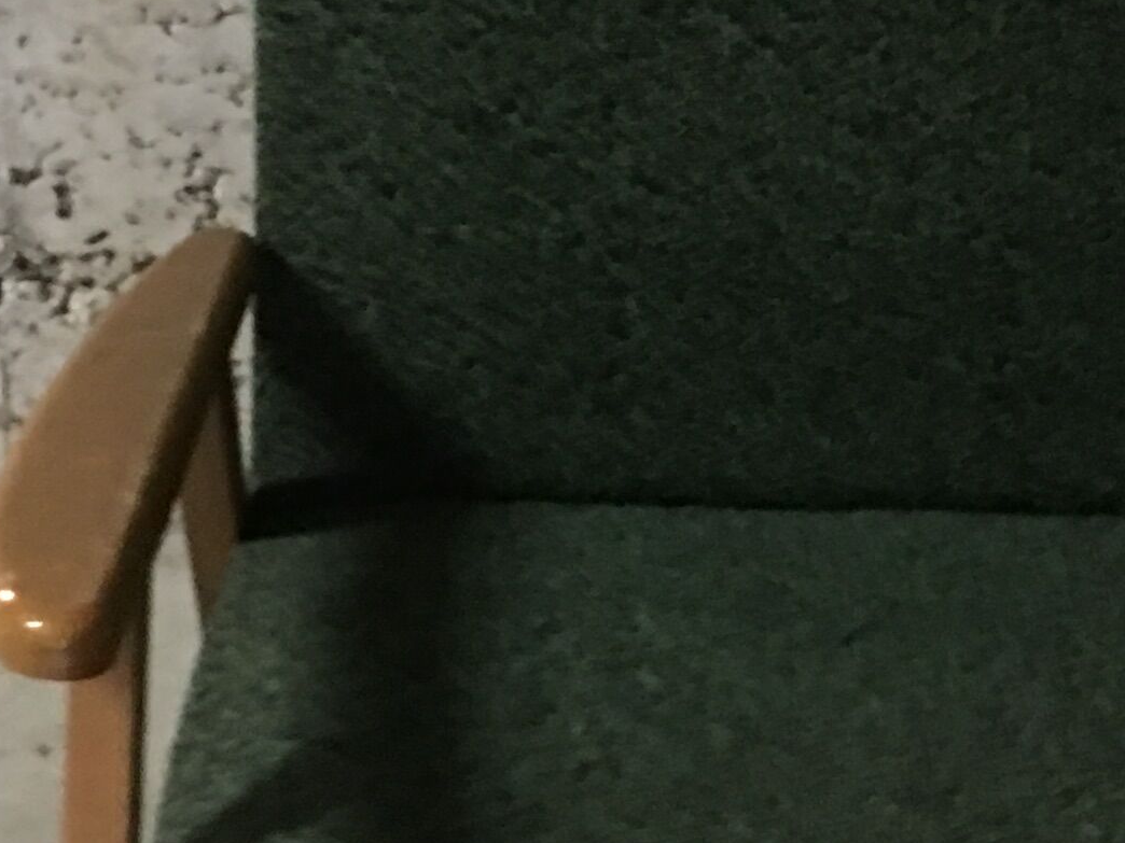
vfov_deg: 13.2
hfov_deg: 17.5
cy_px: 520
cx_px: 728
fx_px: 3640
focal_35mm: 112
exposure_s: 1/4
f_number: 2.2
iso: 125
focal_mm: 4.15
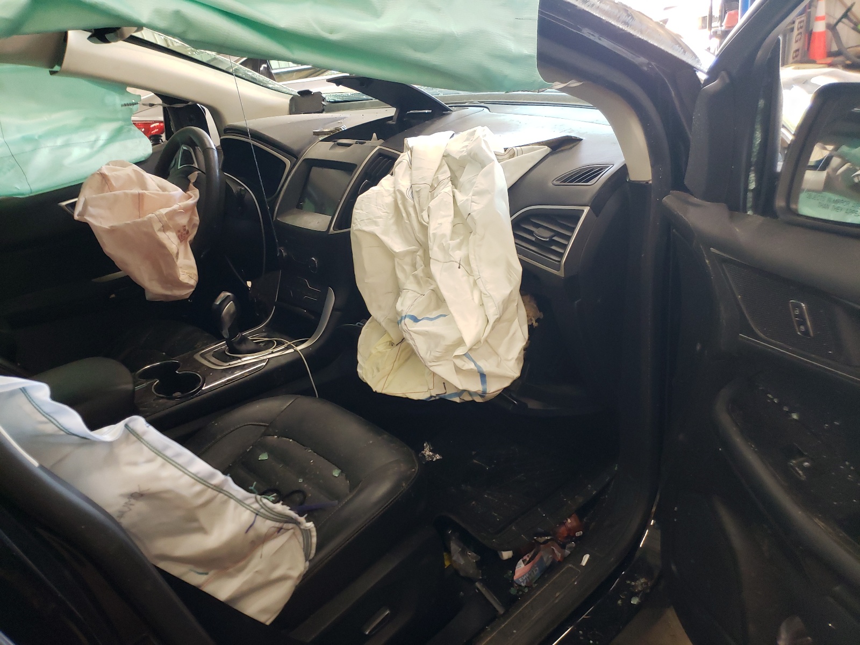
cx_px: 430
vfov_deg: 53.1
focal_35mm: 26
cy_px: 322
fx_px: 646
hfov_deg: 67.3
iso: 209
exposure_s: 1/60.2
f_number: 1.5
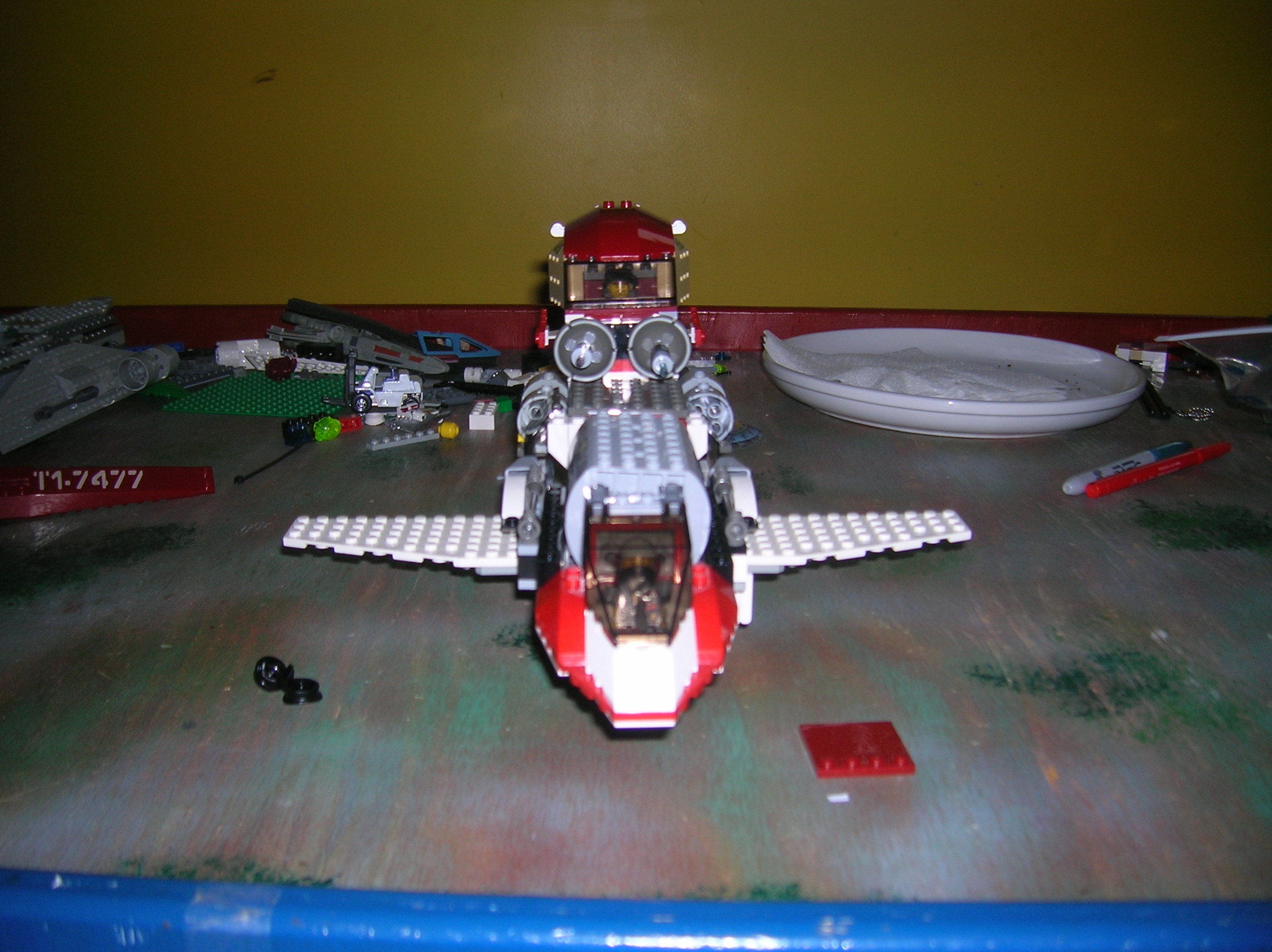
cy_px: 476
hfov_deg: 54.0
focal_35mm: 34
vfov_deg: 41.7
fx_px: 1248
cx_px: 636
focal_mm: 5.7
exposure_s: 1/60.1
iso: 50
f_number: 2.9
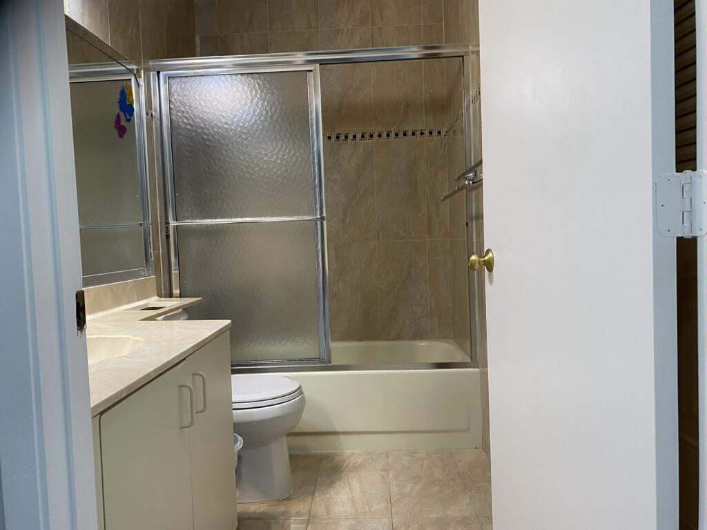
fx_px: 531
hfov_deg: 67.3
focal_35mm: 26
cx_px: 354
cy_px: 265
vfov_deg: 53.1
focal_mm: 4.25
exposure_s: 1/60
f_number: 1.8
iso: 80
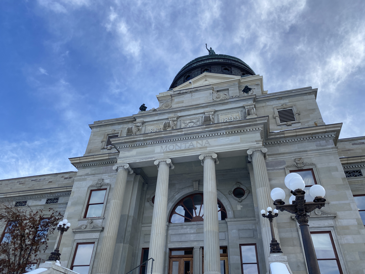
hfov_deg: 67.3
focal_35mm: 26
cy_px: 137
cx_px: 182
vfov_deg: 53.1
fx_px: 274
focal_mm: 4.25
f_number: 1.8
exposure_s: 1/1996
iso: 32
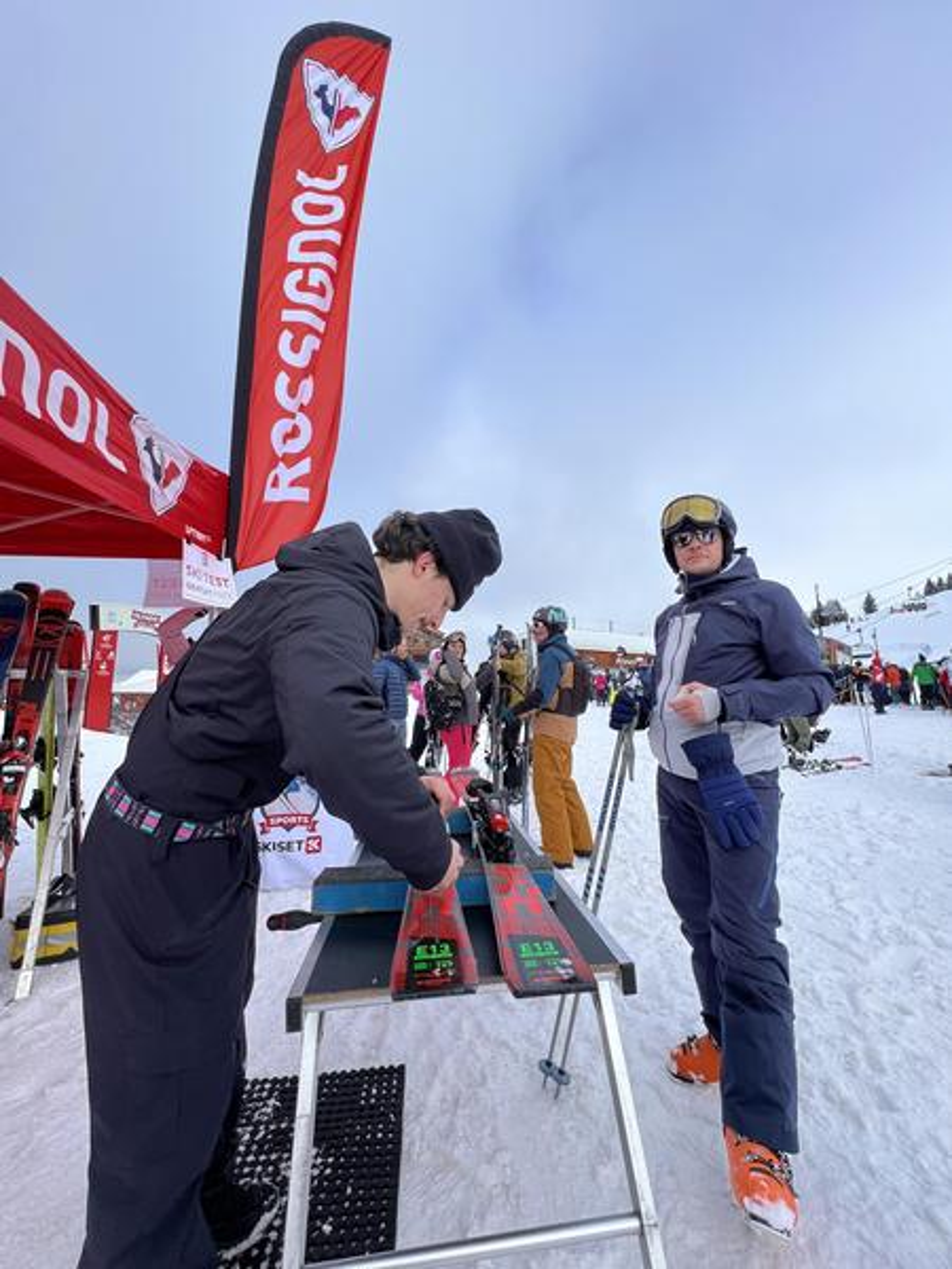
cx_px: 476
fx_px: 477
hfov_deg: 89.9
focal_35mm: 13
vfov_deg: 106.2
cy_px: 634
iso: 32
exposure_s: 1/1085
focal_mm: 1.57
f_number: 1.8
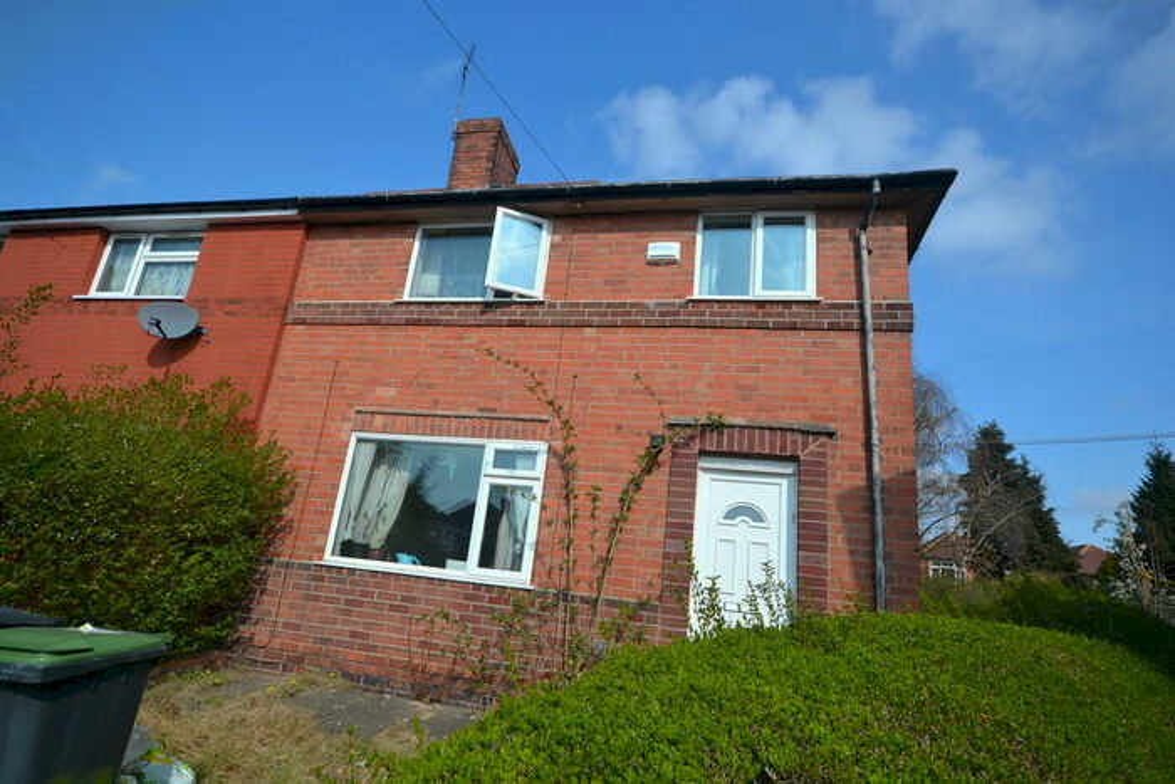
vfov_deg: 63.2
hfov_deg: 85.4
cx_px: 588
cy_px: 392
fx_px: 637
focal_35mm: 20
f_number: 8
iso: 100
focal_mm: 13
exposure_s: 1/250
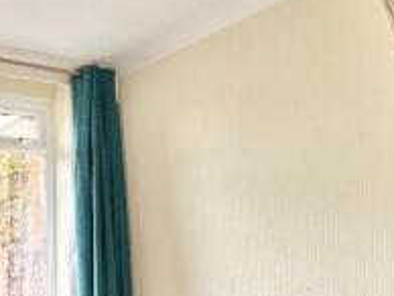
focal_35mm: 42
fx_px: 479
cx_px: -76
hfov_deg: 35.4
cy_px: 267
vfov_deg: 32.7
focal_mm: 2.22
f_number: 2.2
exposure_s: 1/99
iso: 50
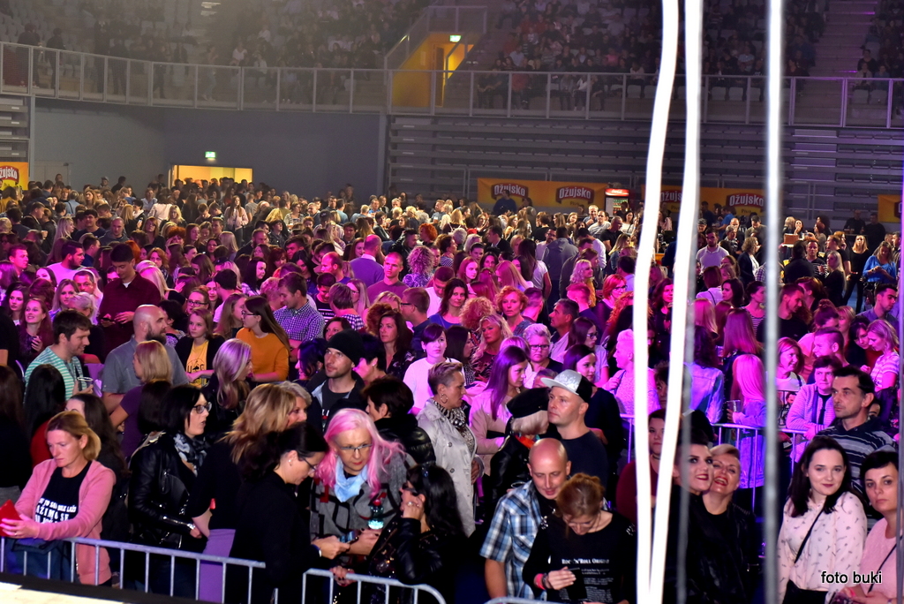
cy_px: 302
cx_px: 452
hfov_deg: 35.6
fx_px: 1407
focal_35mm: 56
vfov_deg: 24.2
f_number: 5
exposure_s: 1/100
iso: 800
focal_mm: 56
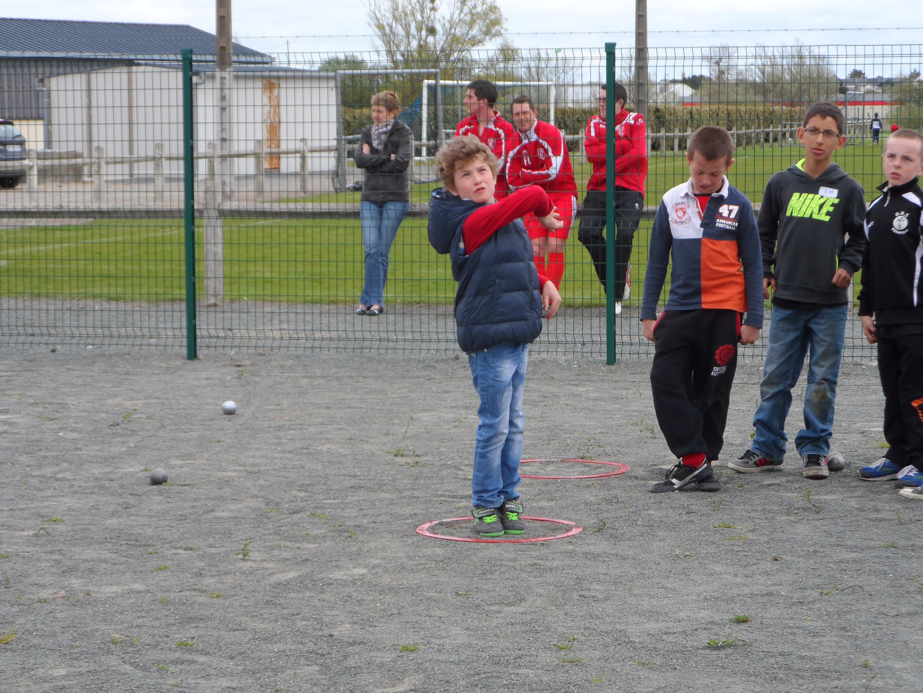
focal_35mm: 104
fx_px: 2773
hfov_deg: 18.9
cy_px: 346
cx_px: 462
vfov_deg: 14.2
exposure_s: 1/250
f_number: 4.6
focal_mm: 17
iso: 80
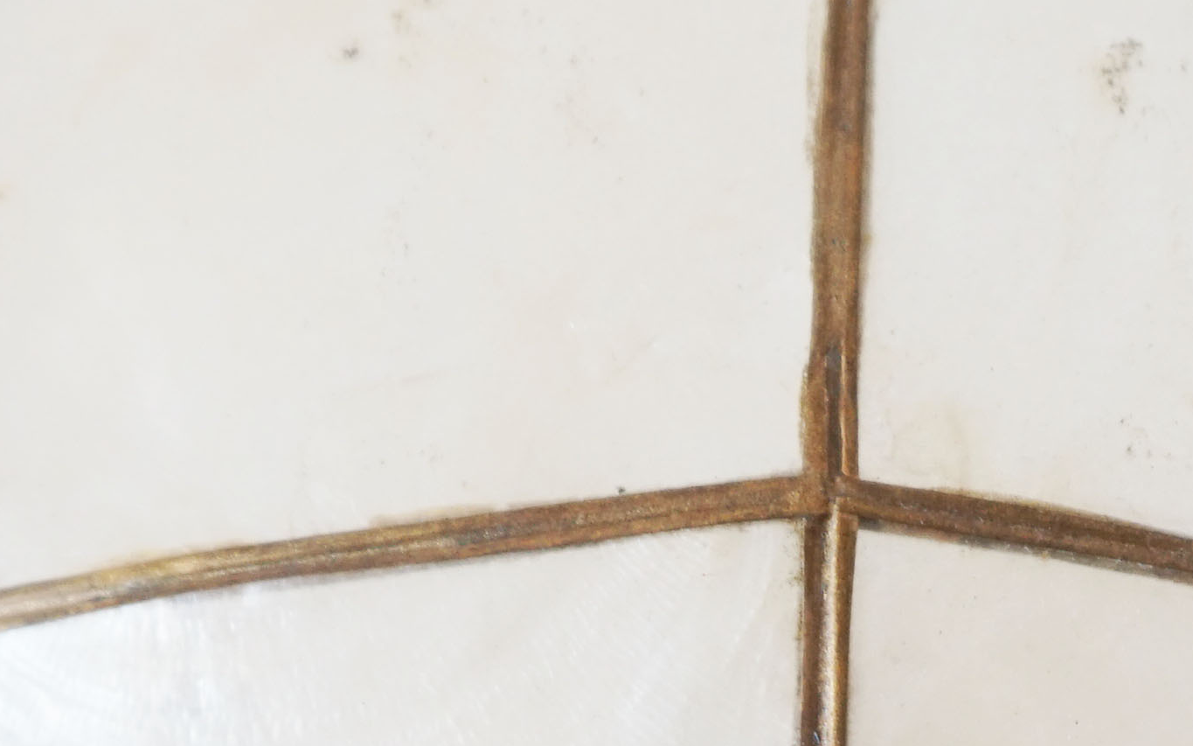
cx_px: 766
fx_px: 3773
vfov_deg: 11.1
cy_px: 825
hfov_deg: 17.9
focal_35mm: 116
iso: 160
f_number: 4
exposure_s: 1/60
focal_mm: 19
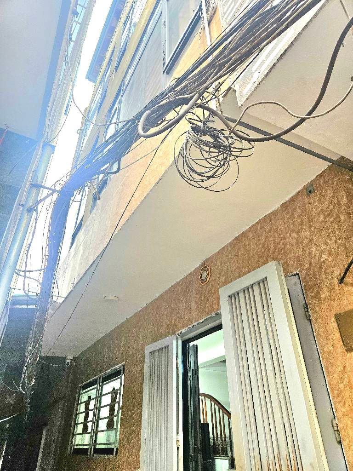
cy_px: 236
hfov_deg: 58.9
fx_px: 313
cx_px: 176
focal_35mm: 23
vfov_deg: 73.9
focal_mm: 5.4
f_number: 1.8
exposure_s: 1/182
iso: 200
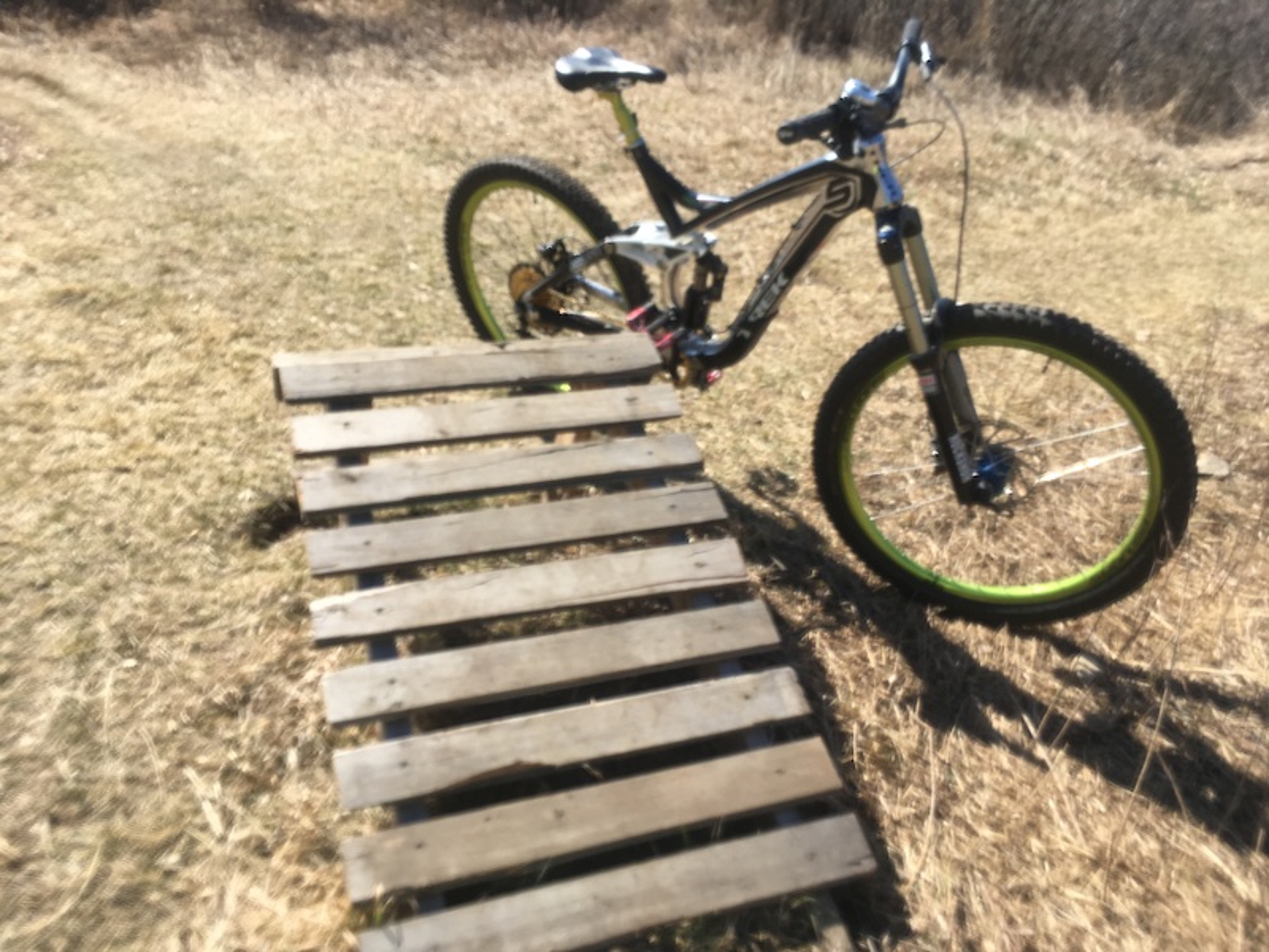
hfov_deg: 61.7
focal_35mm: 29
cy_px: 476
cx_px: 634
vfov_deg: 48.2
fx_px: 1063
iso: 25
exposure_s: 1/864
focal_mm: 4.15
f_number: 2.2
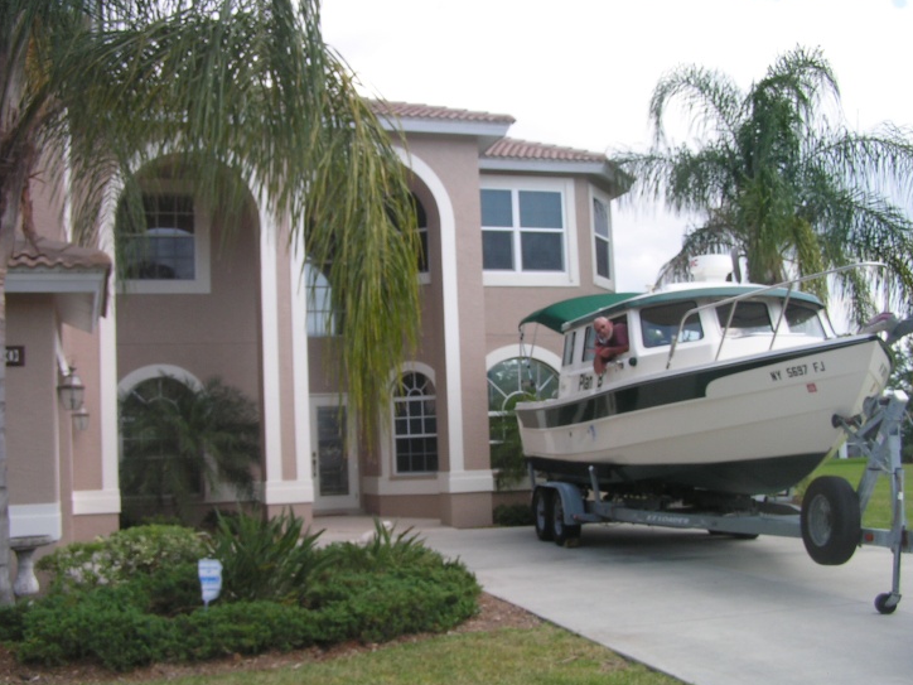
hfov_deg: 44.8
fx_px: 1108
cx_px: 473
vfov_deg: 34.3
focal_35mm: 42
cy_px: 344
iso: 50
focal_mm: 6.3
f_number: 5.6
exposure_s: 1/250
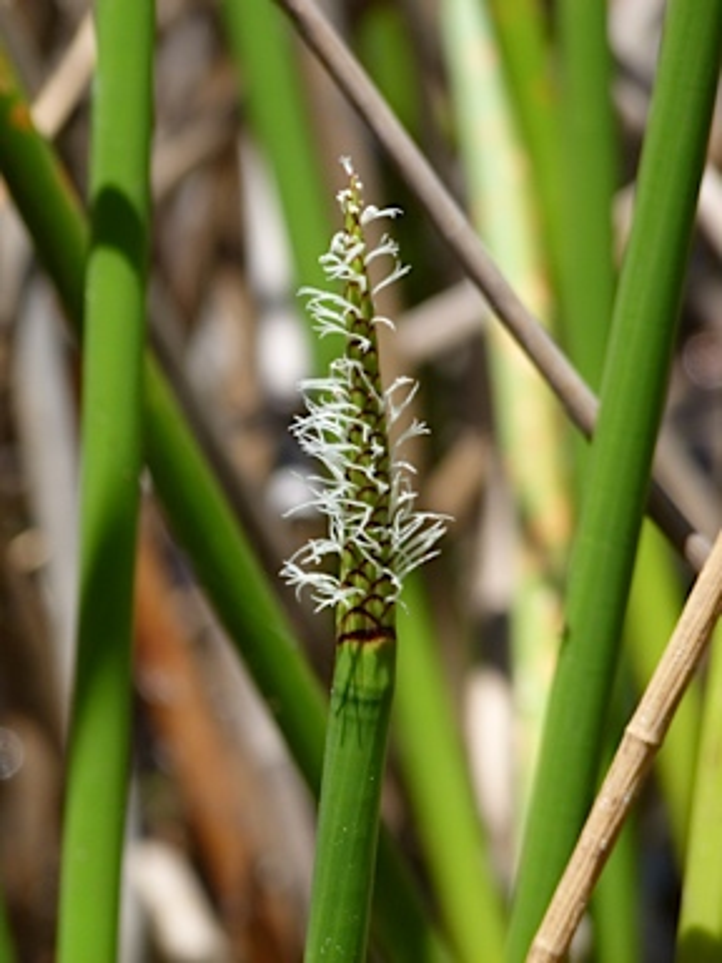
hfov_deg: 2.5
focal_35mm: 600
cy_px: 482
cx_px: 361
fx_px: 16686
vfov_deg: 3.3
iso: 100
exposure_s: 1/400
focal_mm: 108
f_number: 5.2
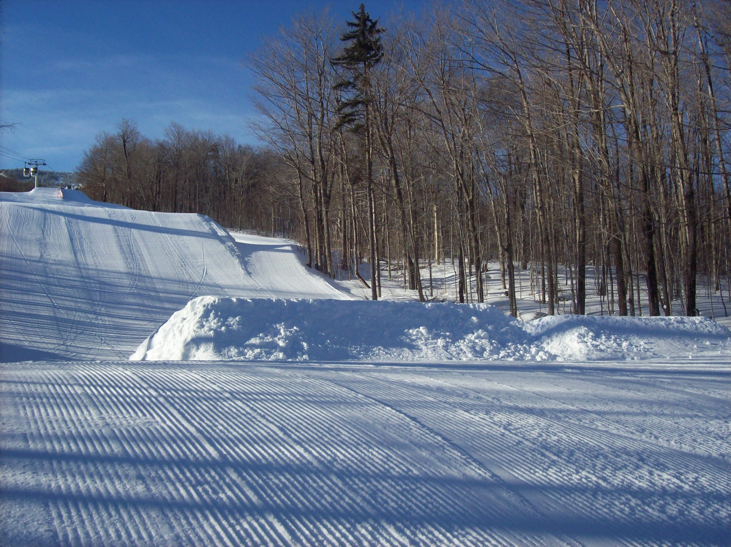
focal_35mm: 36
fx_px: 760
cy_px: 274
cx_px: 366
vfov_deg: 39.6
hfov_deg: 51.4
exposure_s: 1/654
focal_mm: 6
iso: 80
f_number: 4.8
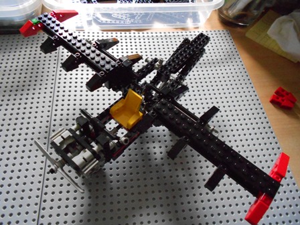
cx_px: 150
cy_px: 112
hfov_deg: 67.3
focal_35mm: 26
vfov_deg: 53.1
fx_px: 225
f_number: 3.2
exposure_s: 1/100
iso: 800
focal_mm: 4.6
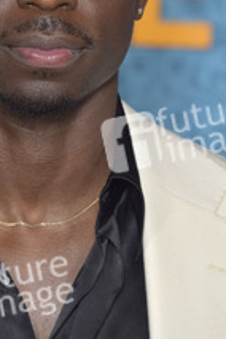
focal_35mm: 376
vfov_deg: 5.5
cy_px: 56
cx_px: 39
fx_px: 3540
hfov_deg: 3.7
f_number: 6.3
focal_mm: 200
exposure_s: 1/200
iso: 640
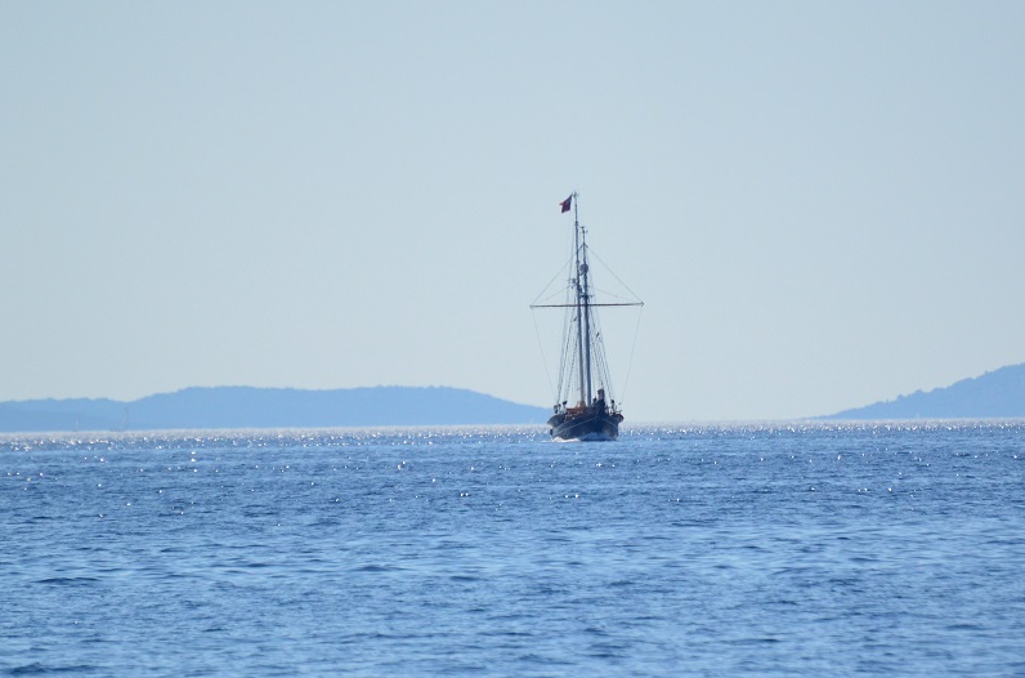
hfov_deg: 3.7
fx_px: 16042
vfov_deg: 2.4
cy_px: 260
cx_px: 588
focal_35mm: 565
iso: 900
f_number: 5.6
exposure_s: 1/8000
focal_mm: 300
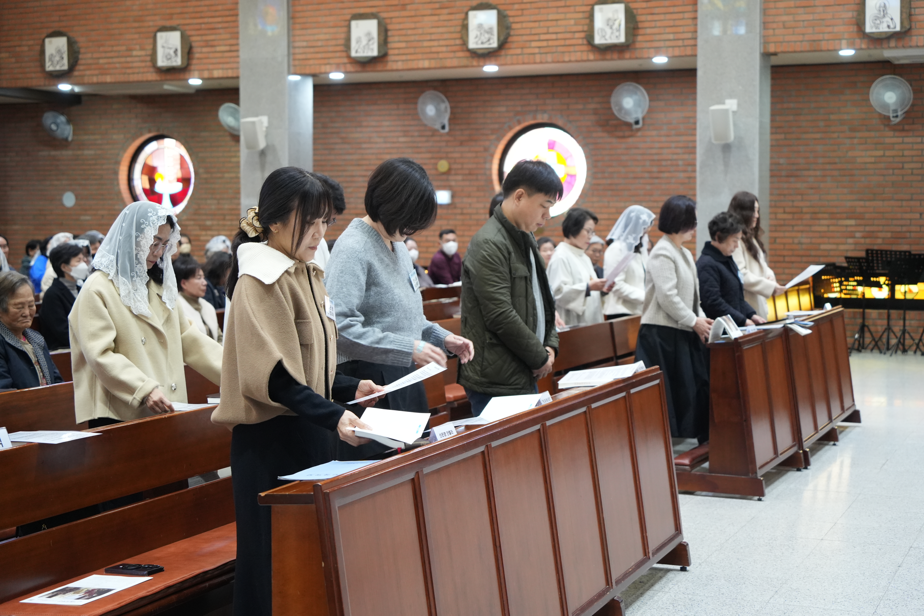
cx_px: 462
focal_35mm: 53
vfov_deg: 25.5
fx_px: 1360
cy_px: 308
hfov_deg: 37.5
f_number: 4
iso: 3200
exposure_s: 1/160
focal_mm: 53
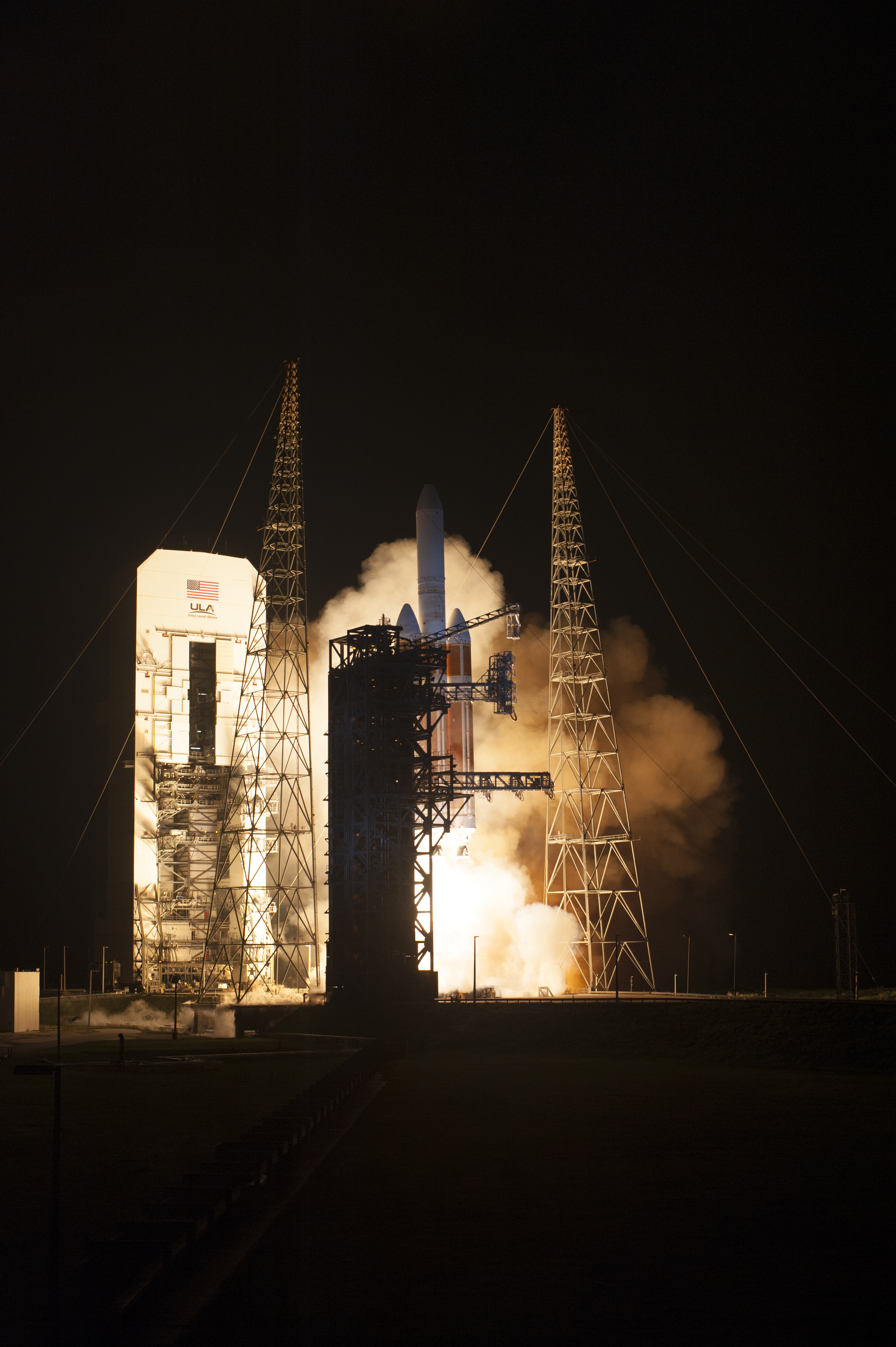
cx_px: 448
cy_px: 674
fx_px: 1869
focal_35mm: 50
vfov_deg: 39.6
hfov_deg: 27.0
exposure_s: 1/1000
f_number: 5.6
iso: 400
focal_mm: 50
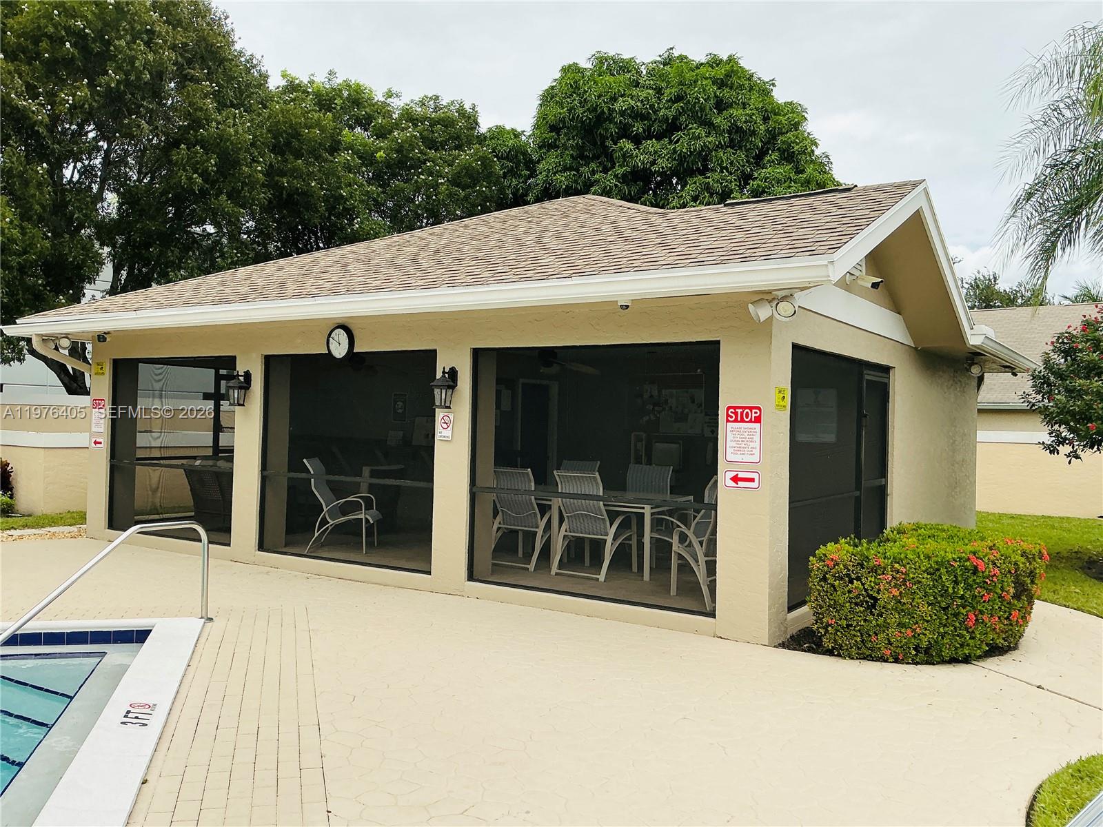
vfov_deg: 48.2
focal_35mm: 29
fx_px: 924
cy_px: 414
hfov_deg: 61.7
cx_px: 552
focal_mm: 3
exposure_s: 1/2058
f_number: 1.8
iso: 25
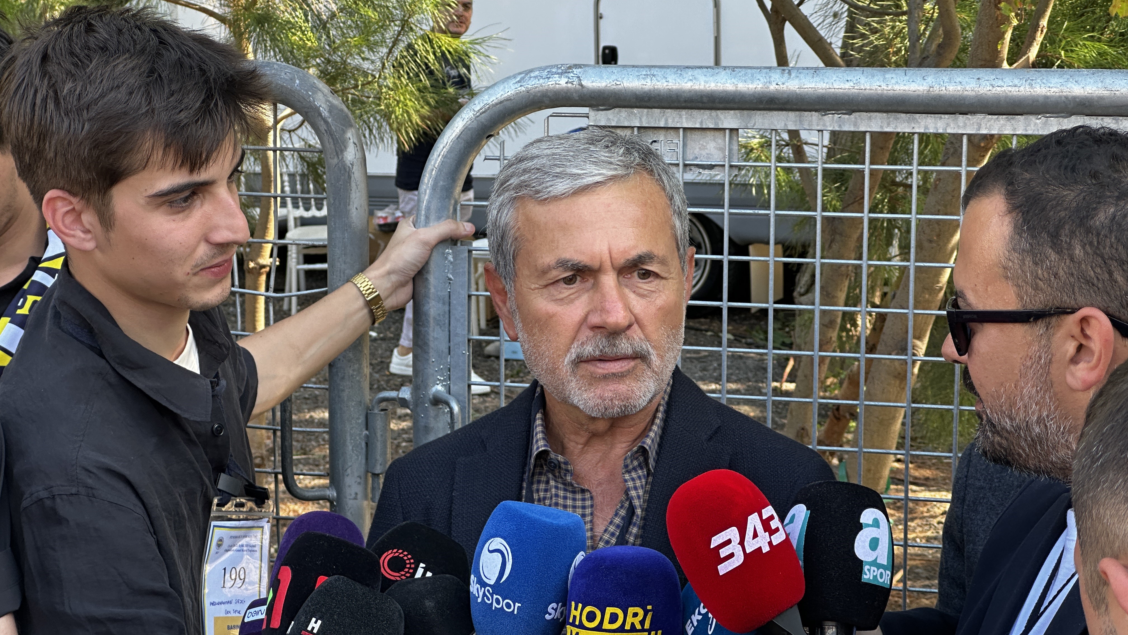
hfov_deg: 25.3
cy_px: 393
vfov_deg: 14.4
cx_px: 564
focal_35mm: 84
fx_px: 2512
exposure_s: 1/99
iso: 64
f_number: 2.8
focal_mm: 9
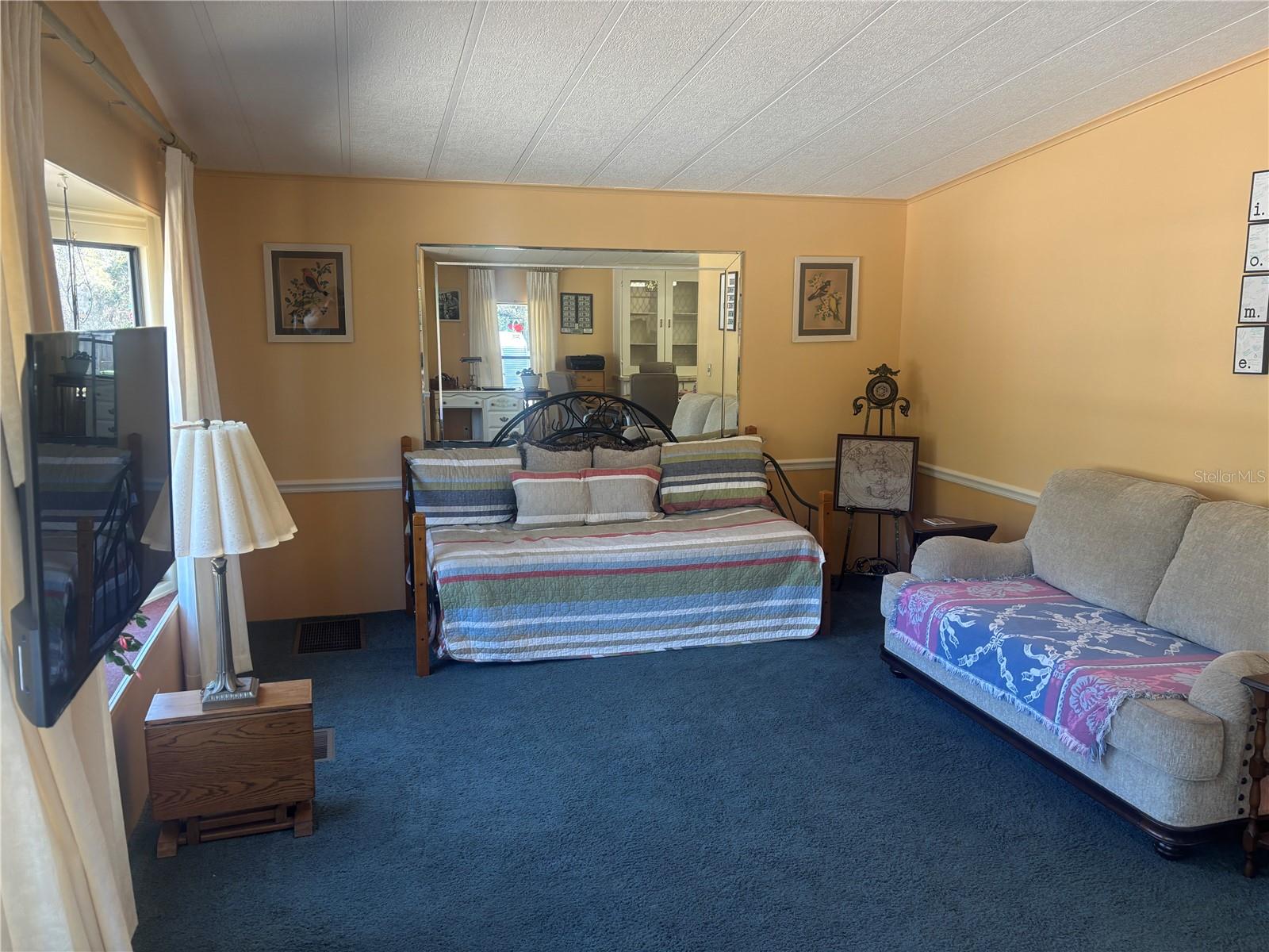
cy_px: 476
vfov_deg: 53.1
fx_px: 953
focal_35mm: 26
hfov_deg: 67.3
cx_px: 634
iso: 80
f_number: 1.6
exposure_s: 1/60
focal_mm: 5.96
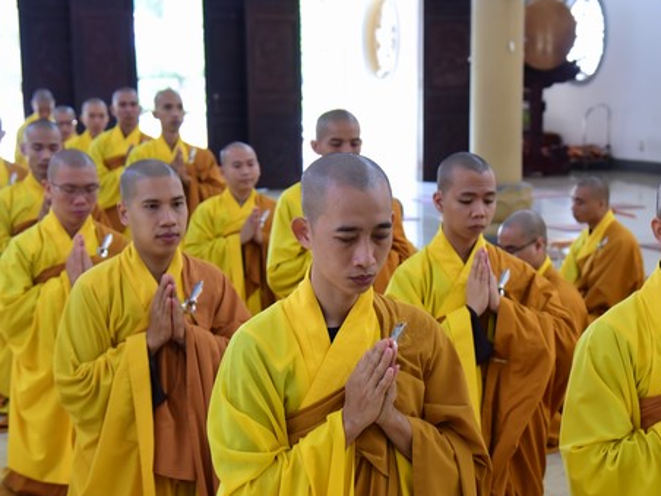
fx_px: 1375
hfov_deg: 27.0
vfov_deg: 20.4
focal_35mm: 72
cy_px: 247
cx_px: 358
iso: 2000
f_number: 5
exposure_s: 1/60
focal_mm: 52
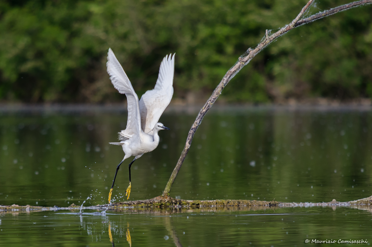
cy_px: 124
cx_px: 186
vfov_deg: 3.0
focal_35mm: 450
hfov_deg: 4.6
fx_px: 4641
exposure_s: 1/800
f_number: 7.1
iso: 400
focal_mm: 300
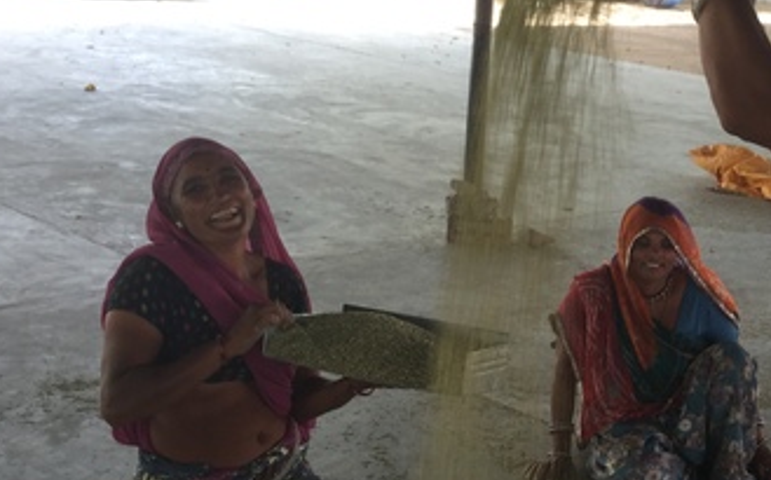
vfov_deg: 21.4
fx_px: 1260
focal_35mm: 60
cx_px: 598
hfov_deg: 33.2
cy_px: 358
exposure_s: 1/50
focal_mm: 3.3
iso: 32
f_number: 2.4
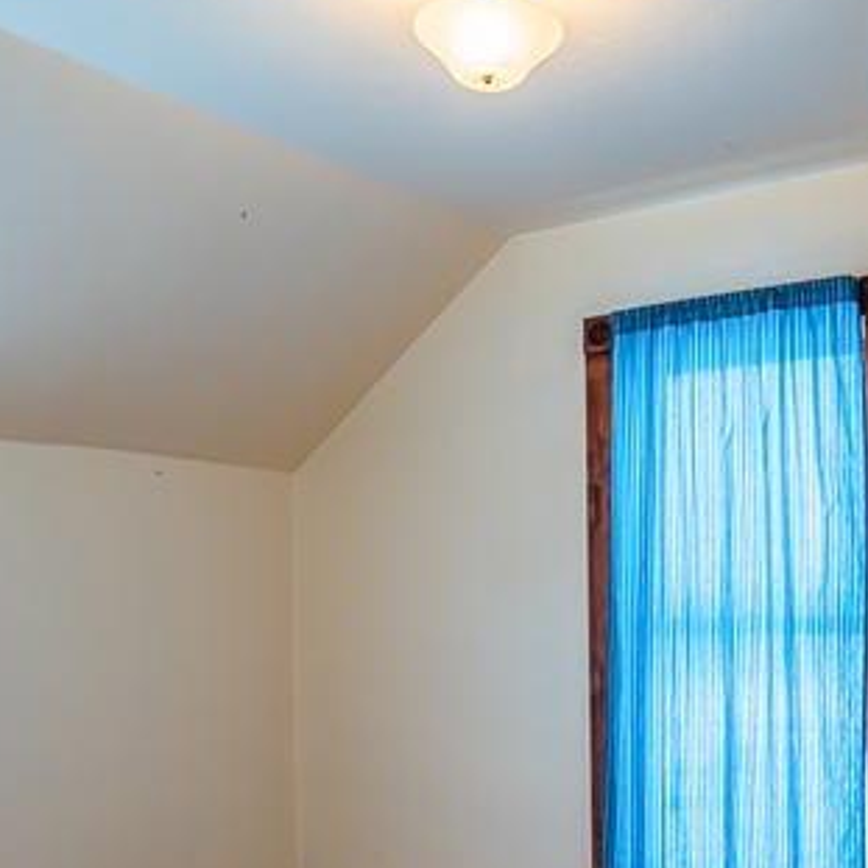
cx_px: 642
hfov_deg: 39.1
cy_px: 554
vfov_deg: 39.7
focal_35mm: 42
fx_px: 1192
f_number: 22
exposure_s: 1/2.5
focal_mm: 16
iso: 100
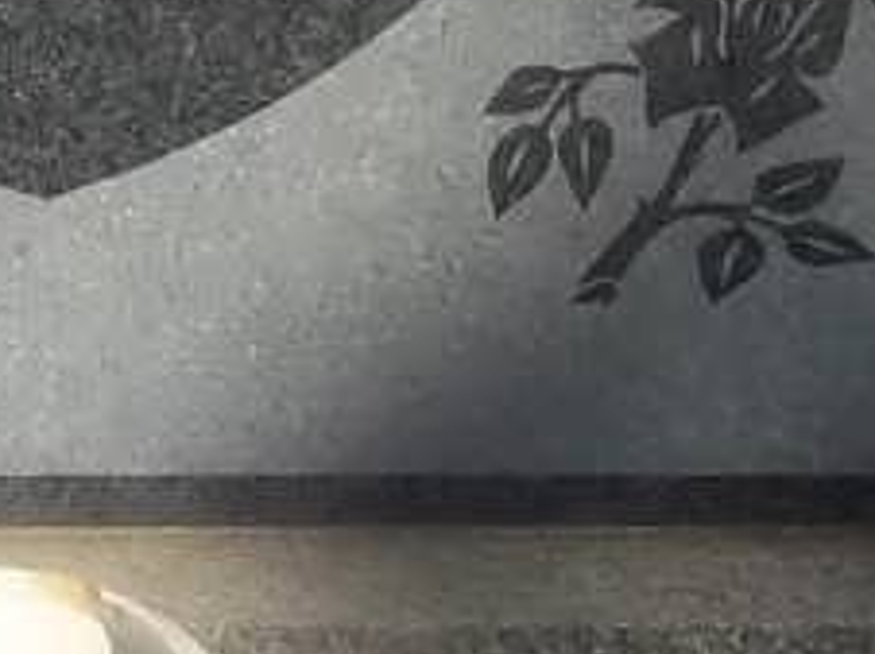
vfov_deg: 8.2
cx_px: -85
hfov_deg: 11.5
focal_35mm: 170
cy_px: -731
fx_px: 4293
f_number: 5.5
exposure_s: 1/500
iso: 80
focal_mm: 5.7
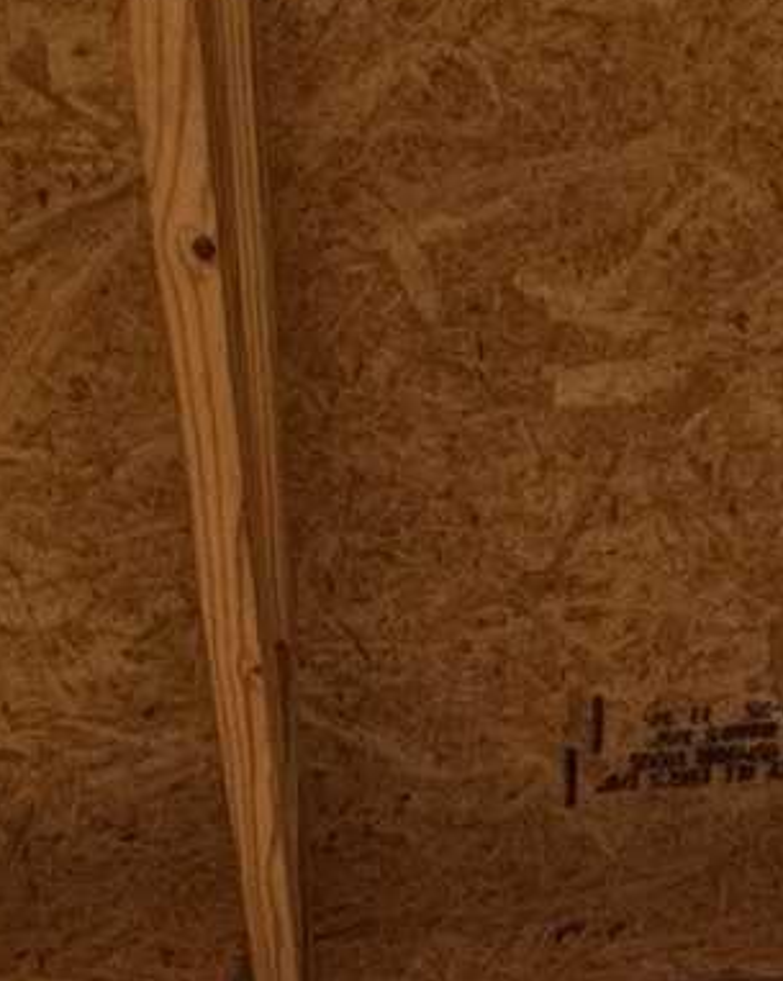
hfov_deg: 13.8
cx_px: 51
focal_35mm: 110
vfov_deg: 11.2
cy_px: 2920
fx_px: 3190
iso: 50
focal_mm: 2.22
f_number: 2.2
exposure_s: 1/1748
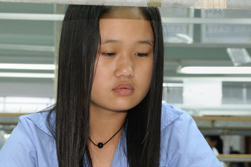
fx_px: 669
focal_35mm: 96
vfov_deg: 14.0
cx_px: 20
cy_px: 162
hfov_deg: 20.8
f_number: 5
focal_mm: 42
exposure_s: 1/100
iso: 1000
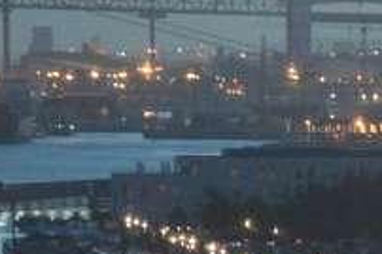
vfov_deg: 2.2
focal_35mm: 623
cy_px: 301
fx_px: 6600
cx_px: 596
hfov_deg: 3.3
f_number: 5.6
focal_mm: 105
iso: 3200
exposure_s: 1/15
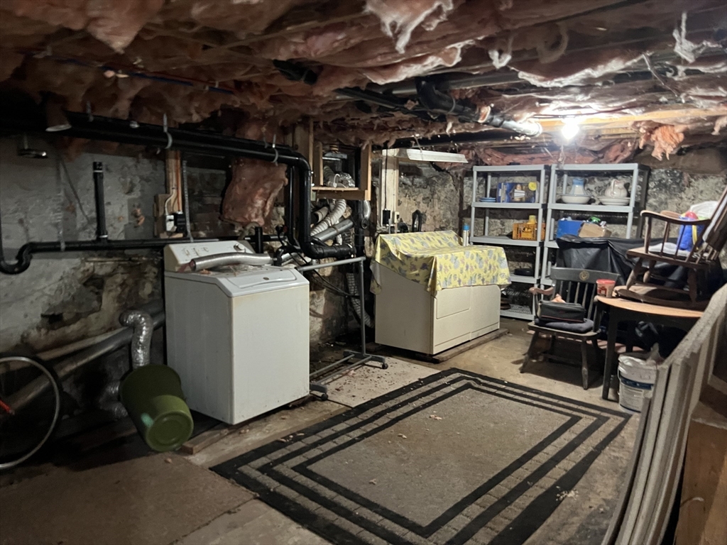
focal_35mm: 26
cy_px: 272
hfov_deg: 67.3
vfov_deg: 53.1
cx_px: 364
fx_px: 546
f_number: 1.5
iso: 500
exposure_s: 1/30
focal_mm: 5.7
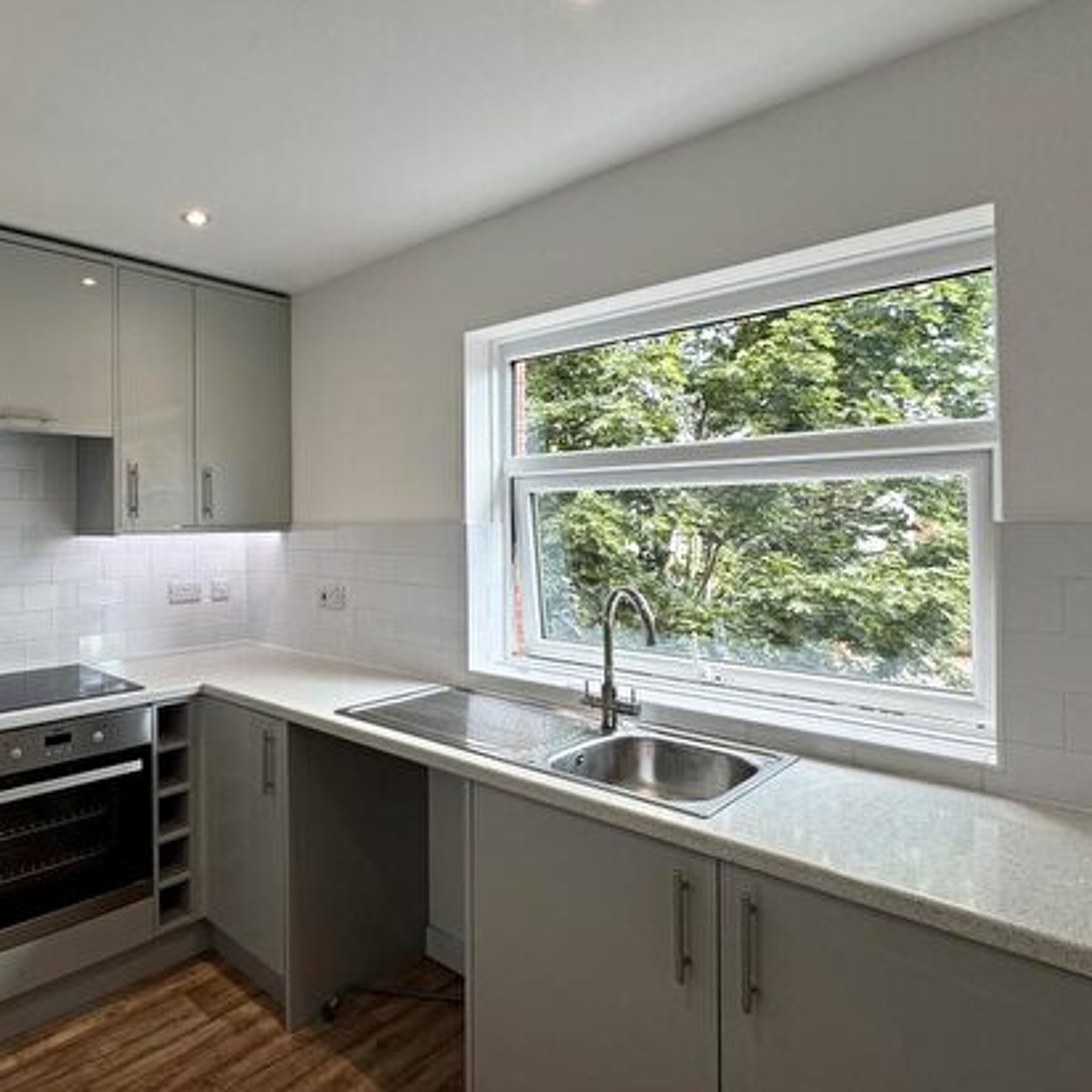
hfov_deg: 68.6
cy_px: 518
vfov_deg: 72.1
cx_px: 307
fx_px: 749
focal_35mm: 21
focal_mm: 2.22
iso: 50
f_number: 2.2
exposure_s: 1/100
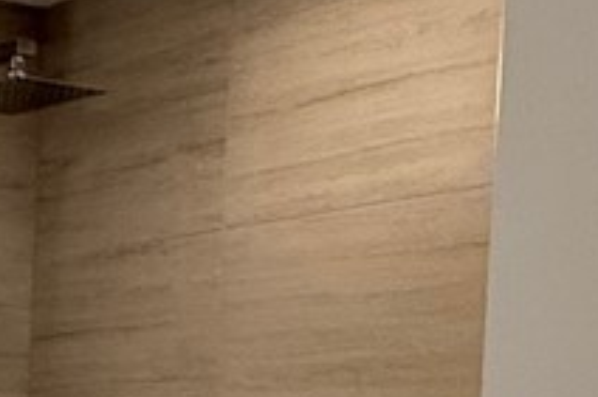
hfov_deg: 16.2
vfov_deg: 11.6
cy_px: 684
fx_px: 1826
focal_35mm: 110
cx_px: -423
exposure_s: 1/120
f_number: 2.2
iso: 160
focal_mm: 2.22
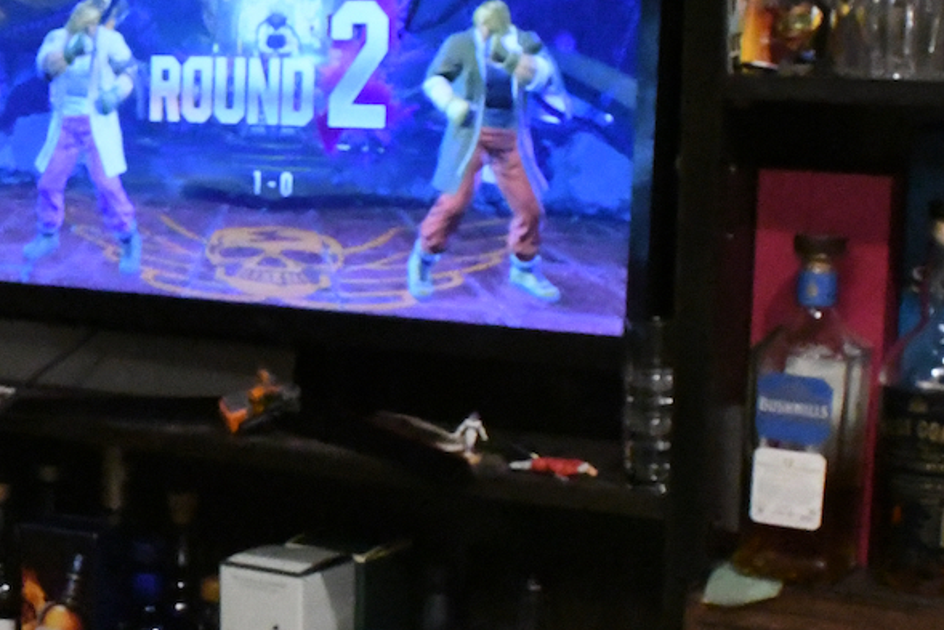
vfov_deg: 15.5
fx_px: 2308
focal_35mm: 88
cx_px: -51
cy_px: 442
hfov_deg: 22.1
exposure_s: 1/60
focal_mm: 18
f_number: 8
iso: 16000
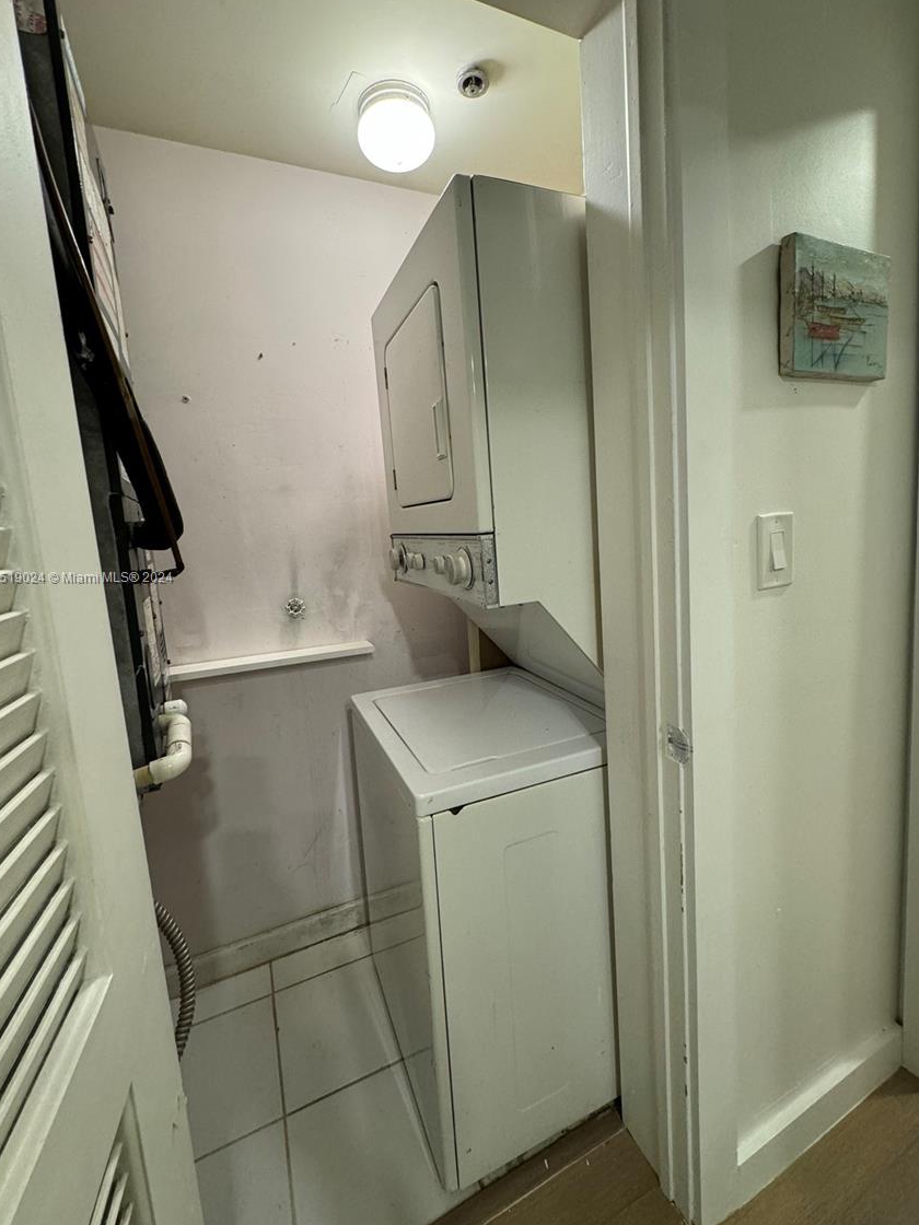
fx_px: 531
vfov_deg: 98.1
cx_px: 465
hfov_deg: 81.7
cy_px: 579
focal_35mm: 15
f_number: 2.2
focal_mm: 2.22
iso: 250
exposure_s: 1/60
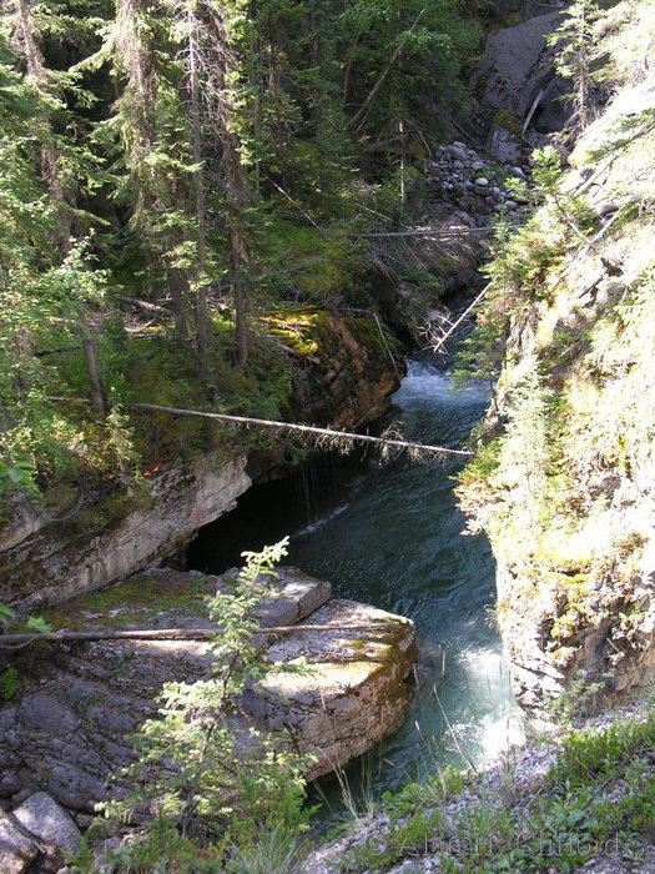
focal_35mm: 54
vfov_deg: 35.5
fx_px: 1362
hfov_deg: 27.0
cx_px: 328
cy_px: 437
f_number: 3.5
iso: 50
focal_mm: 13.8
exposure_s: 1/42
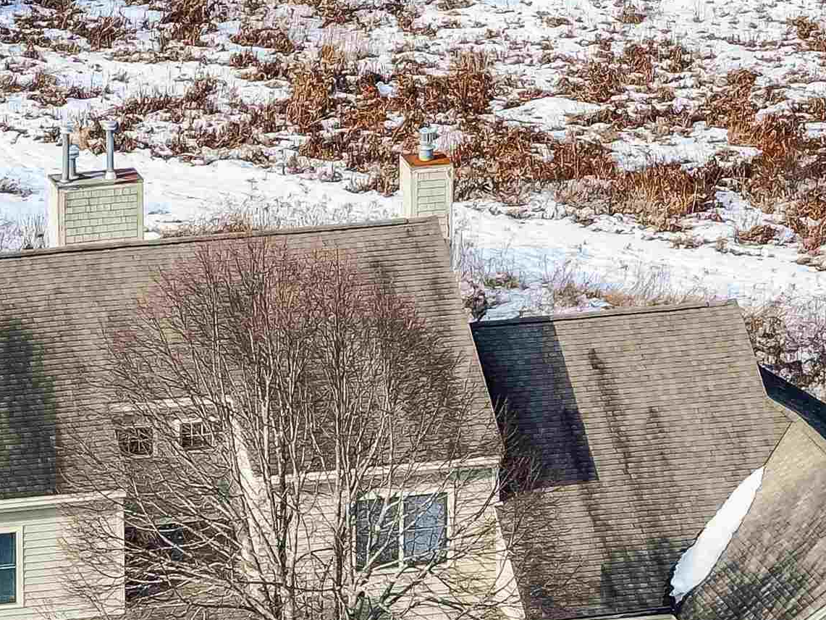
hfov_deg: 4.4
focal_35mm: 447
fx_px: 10667
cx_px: 577
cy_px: 677
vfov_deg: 3.3
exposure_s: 1/320
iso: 100
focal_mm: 30.71
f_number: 3.4
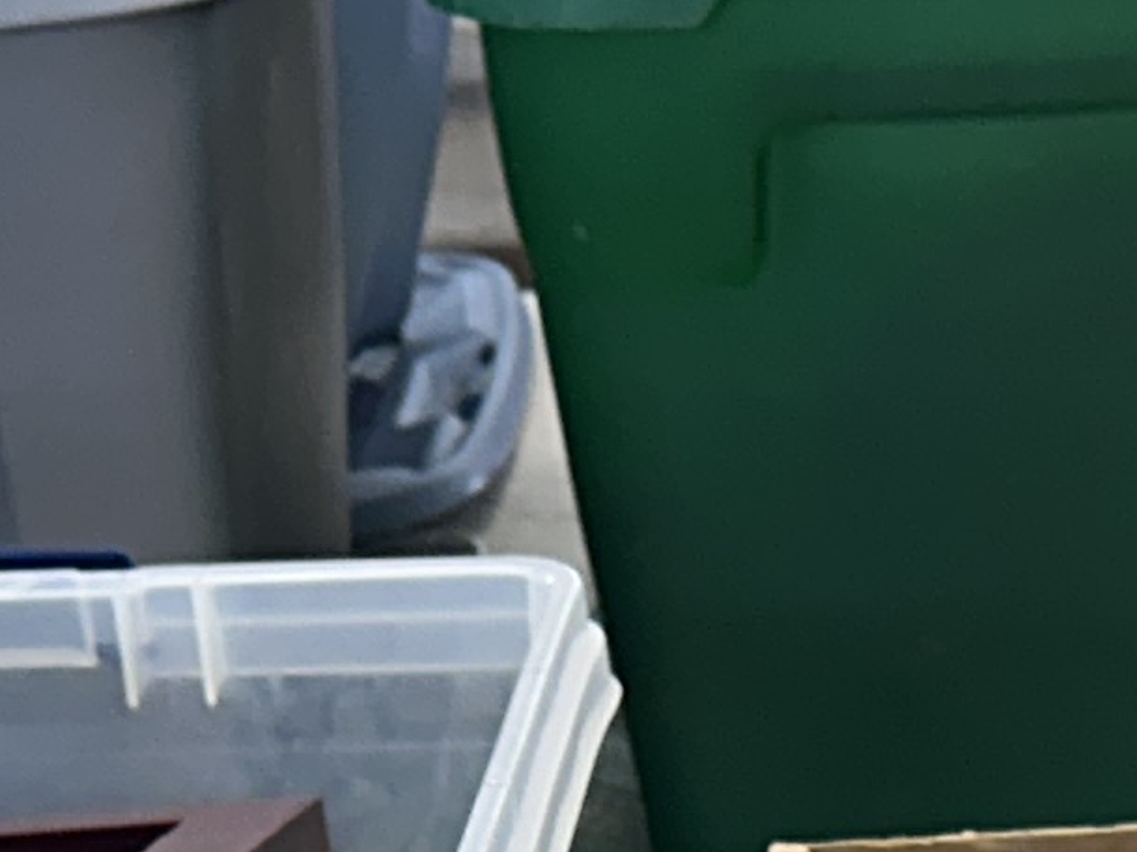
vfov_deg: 7.9
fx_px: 5219
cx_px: 797
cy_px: 2621
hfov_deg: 12.4
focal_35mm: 159
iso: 100
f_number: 1.78
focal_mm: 6.86
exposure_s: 1/120
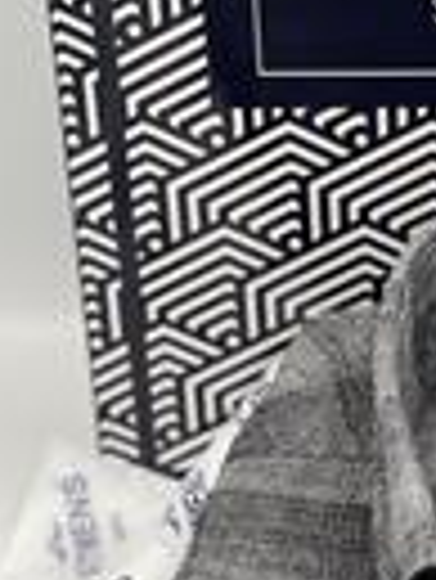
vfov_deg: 11.6
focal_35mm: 167
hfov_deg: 8.8
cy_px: 672
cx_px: 499
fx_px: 2800
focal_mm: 6
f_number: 2
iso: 32
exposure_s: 1/100
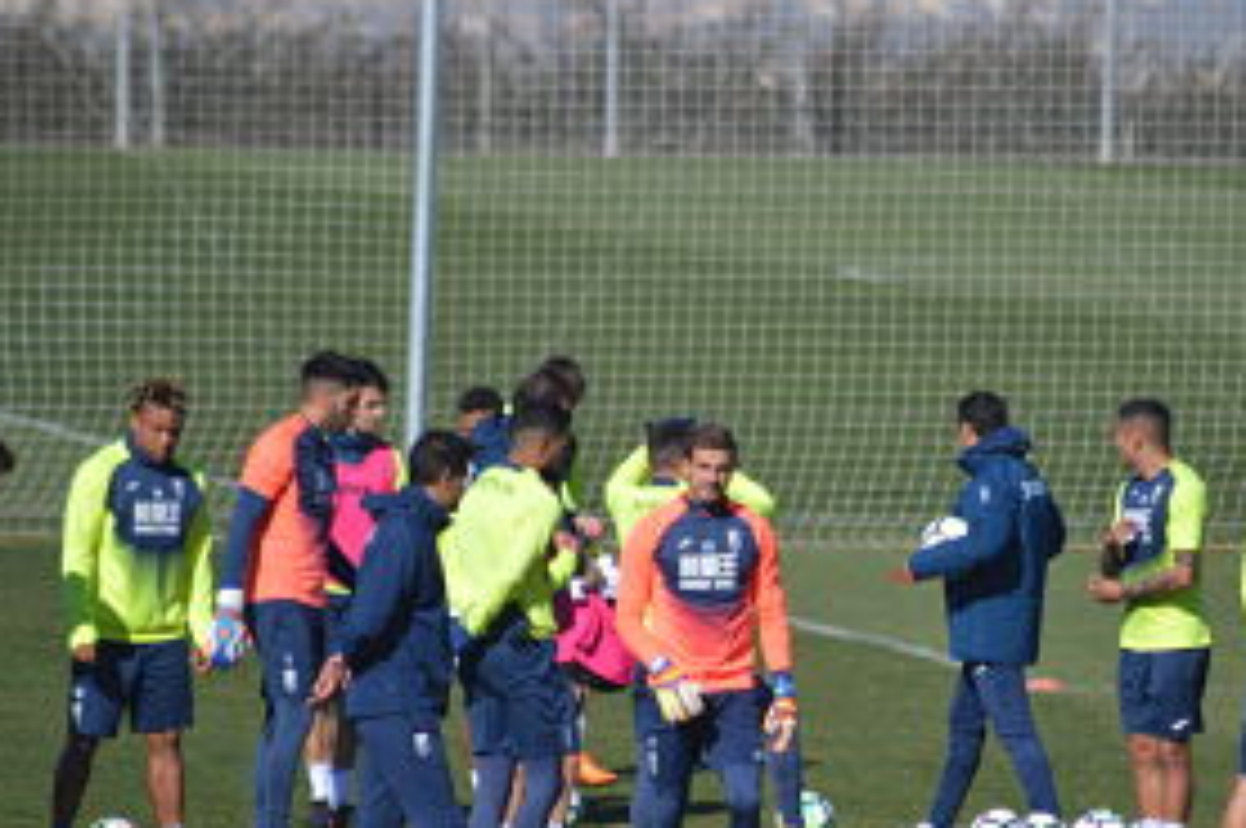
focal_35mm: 650
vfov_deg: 2.1
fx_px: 22471
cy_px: 576
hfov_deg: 3.2
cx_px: 796
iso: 320
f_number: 5.6
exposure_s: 1/2000
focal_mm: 300
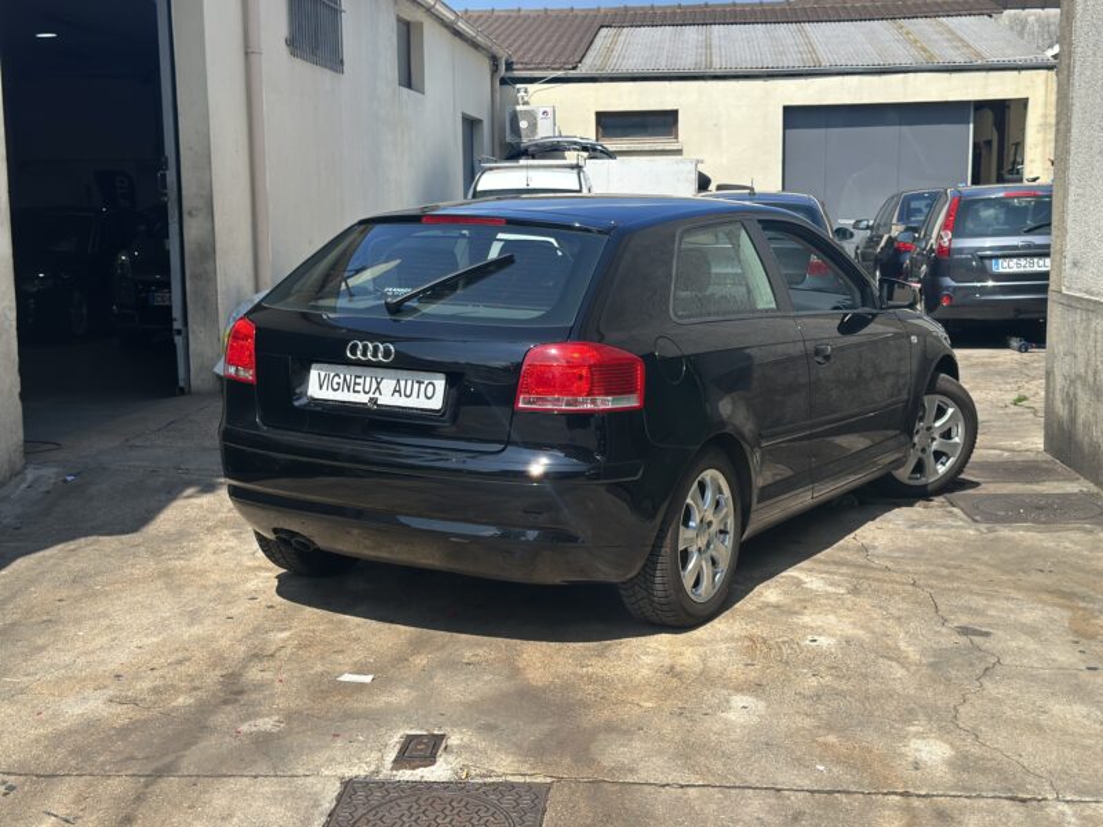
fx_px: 1529
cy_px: 414
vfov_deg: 30.3
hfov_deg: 39.7
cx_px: 552
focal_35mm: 48
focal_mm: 6.86
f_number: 1.78
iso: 64
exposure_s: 1/2667
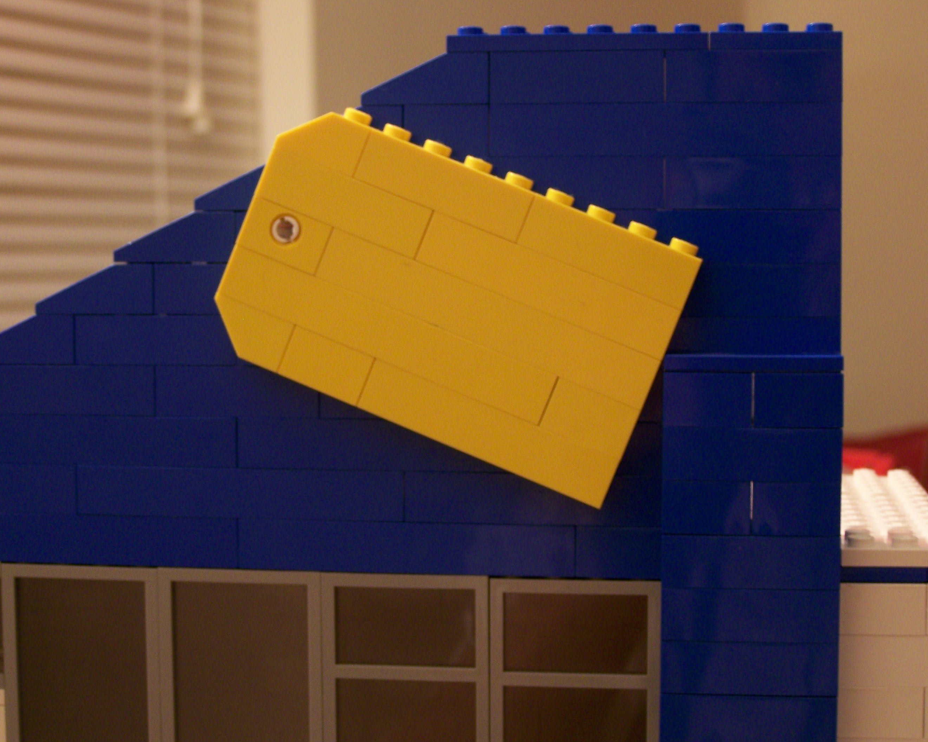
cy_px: 372
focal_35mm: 70
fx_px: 1922
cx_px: 435
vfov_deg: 21.9
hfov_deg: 27.1
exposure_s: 1/8
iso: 160
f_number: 3.2
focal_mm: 11.1
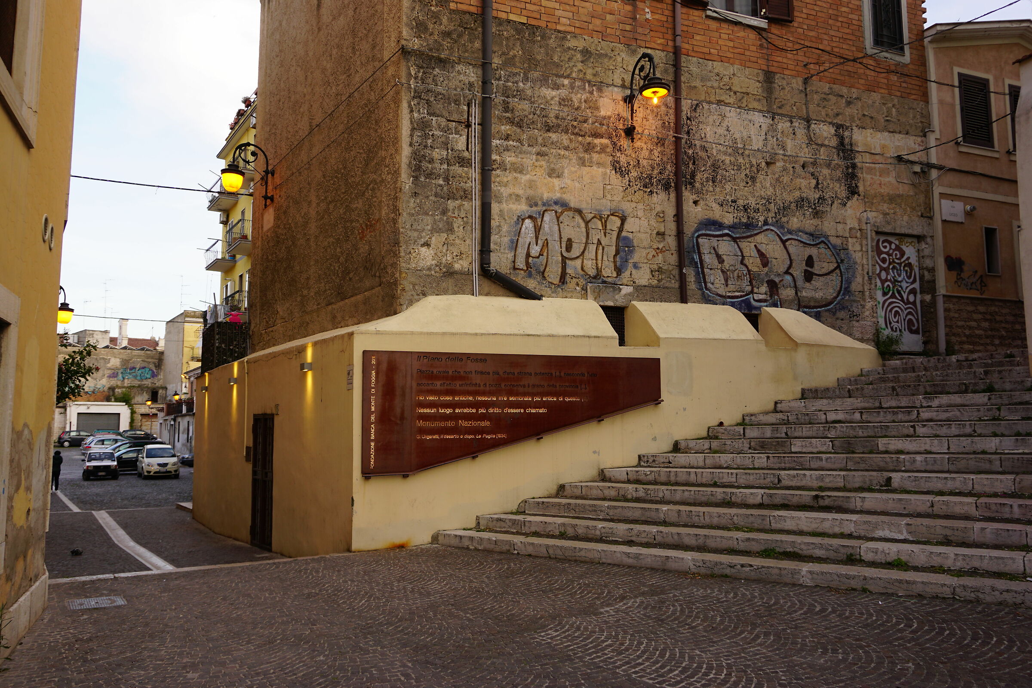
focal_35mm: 27
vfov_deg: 47.9
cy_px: 344
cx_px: 516
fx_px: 774
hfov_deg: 67.4
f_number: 4.5
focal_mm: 18
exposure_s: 1/60
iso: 100
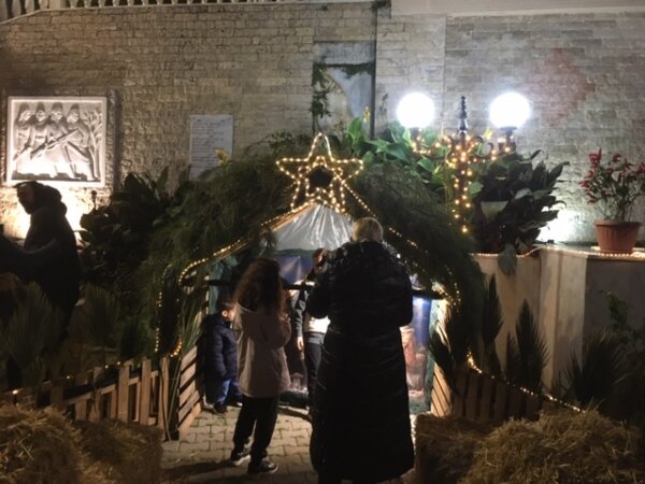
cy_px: 242
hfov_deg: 61.7
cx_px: 322
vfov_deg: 48.2
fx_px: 540
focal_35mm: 29
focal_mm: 4.15
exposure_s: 1/17
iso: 200
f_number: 2.2
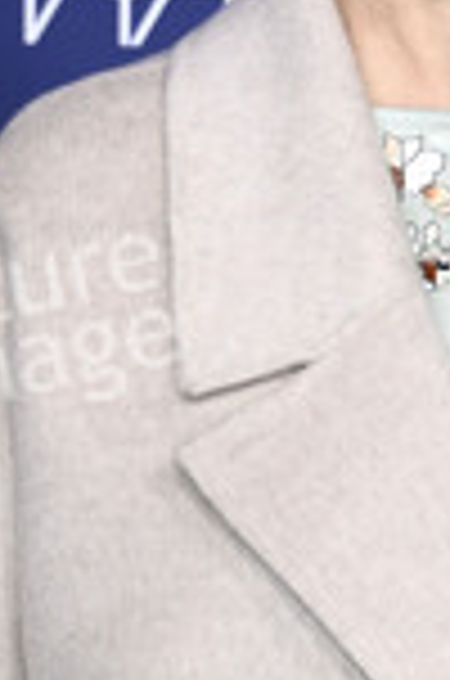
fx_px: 6084
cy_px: 117
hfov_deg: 4.2
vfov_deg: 6.4
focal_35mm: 323
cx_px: 436
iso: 800
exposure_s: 1/250
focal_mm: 122
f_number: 5.6
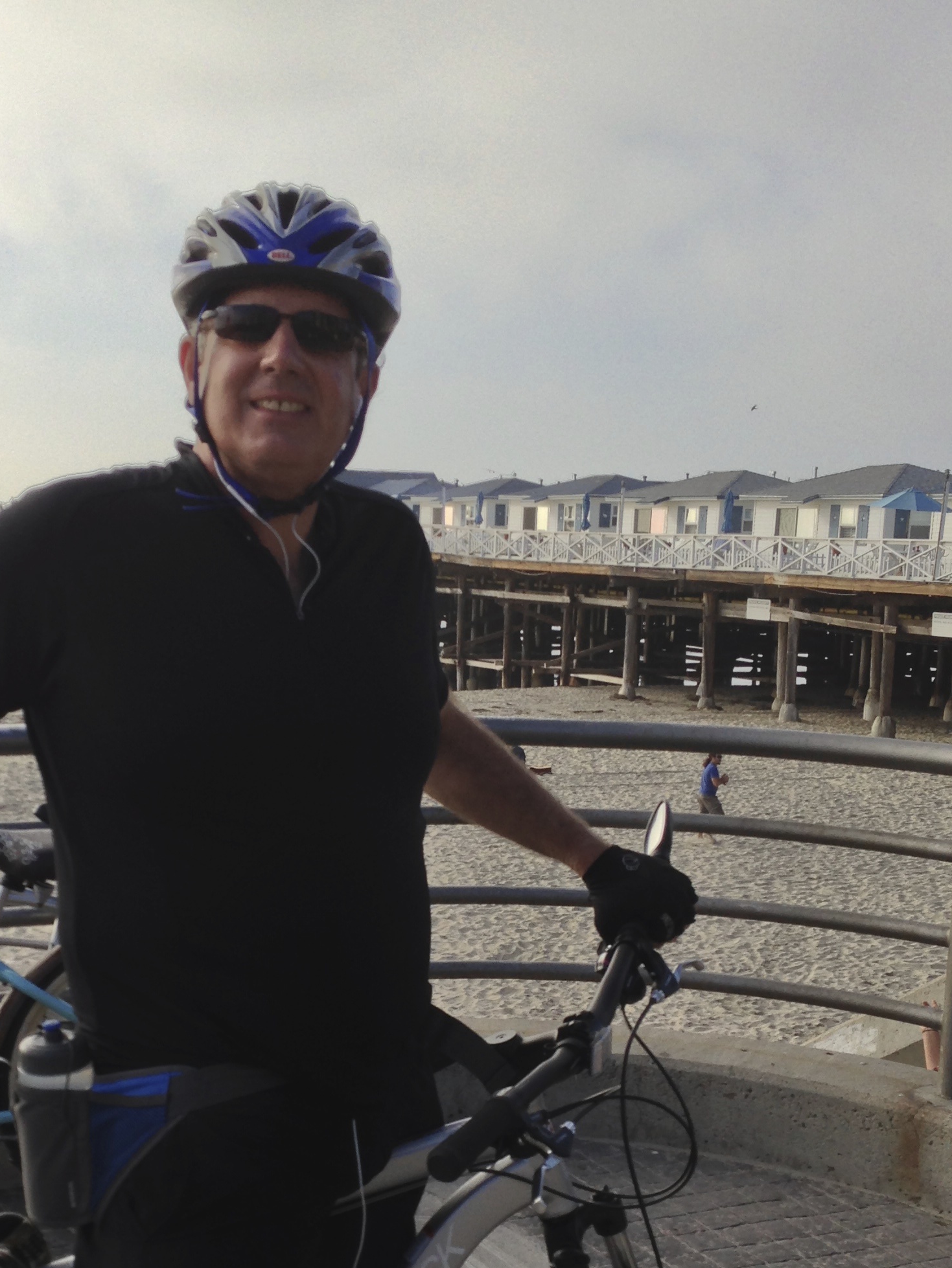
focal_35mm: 55
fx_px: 2016
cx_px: 341
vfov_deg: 34.5
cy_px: 881
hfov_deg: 26.5
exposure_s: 1/1290
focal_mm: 4.13
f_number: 2.4
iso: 50
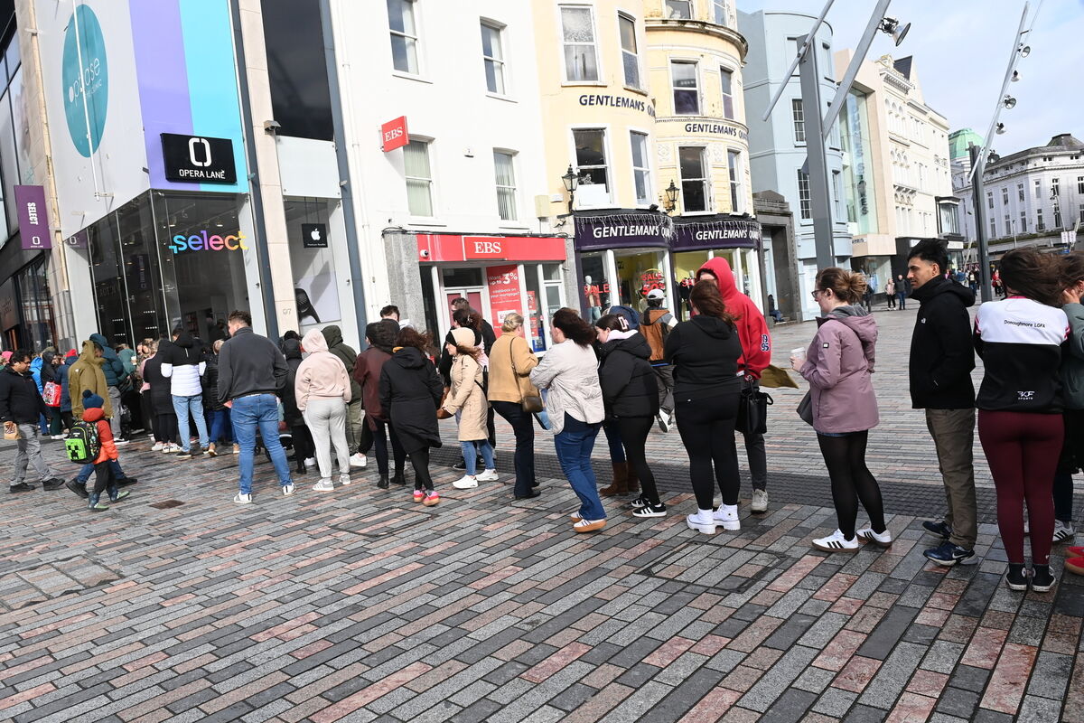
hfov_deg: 73.7
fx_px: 723
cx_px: 542
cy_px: 362
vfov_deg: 53.1
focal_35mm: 24
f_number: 7.1
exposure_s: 1/1600
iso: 1000
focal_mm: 24
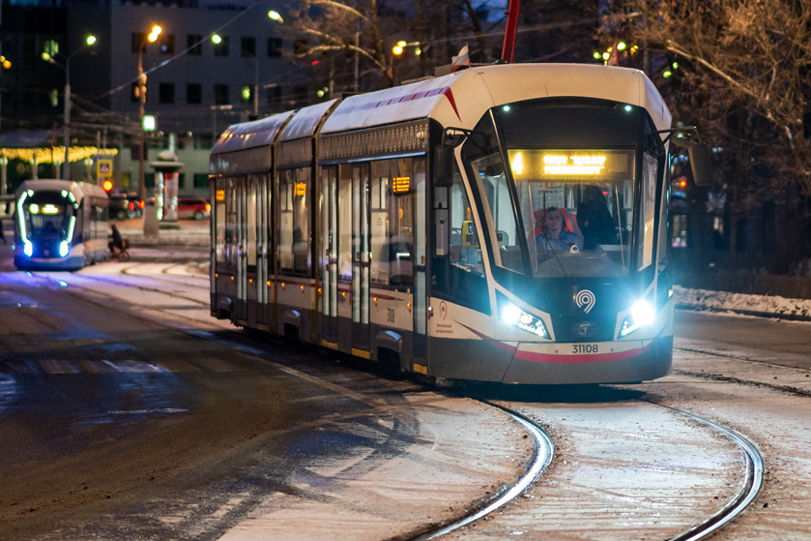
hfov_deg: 13.5
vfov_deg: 9.0
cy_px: 66
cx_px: 467
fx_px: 3423
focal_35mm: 152
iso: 1600
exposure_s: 1/200
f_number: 1.8
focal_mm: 85
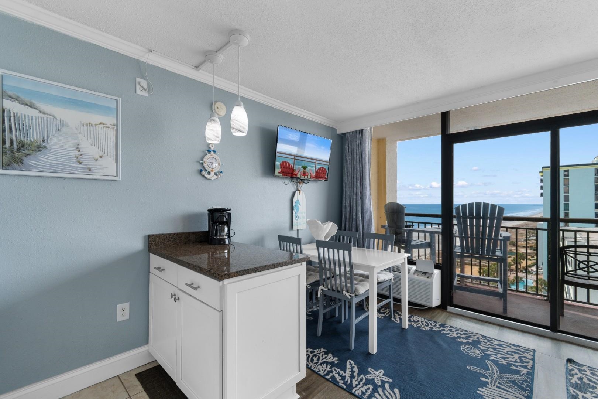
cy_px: 200
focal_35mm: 15
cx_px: 299
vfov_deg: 77.3
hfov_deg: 100.4
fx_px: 249
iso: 100
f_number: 4.5
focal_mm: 10
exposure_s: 1/40
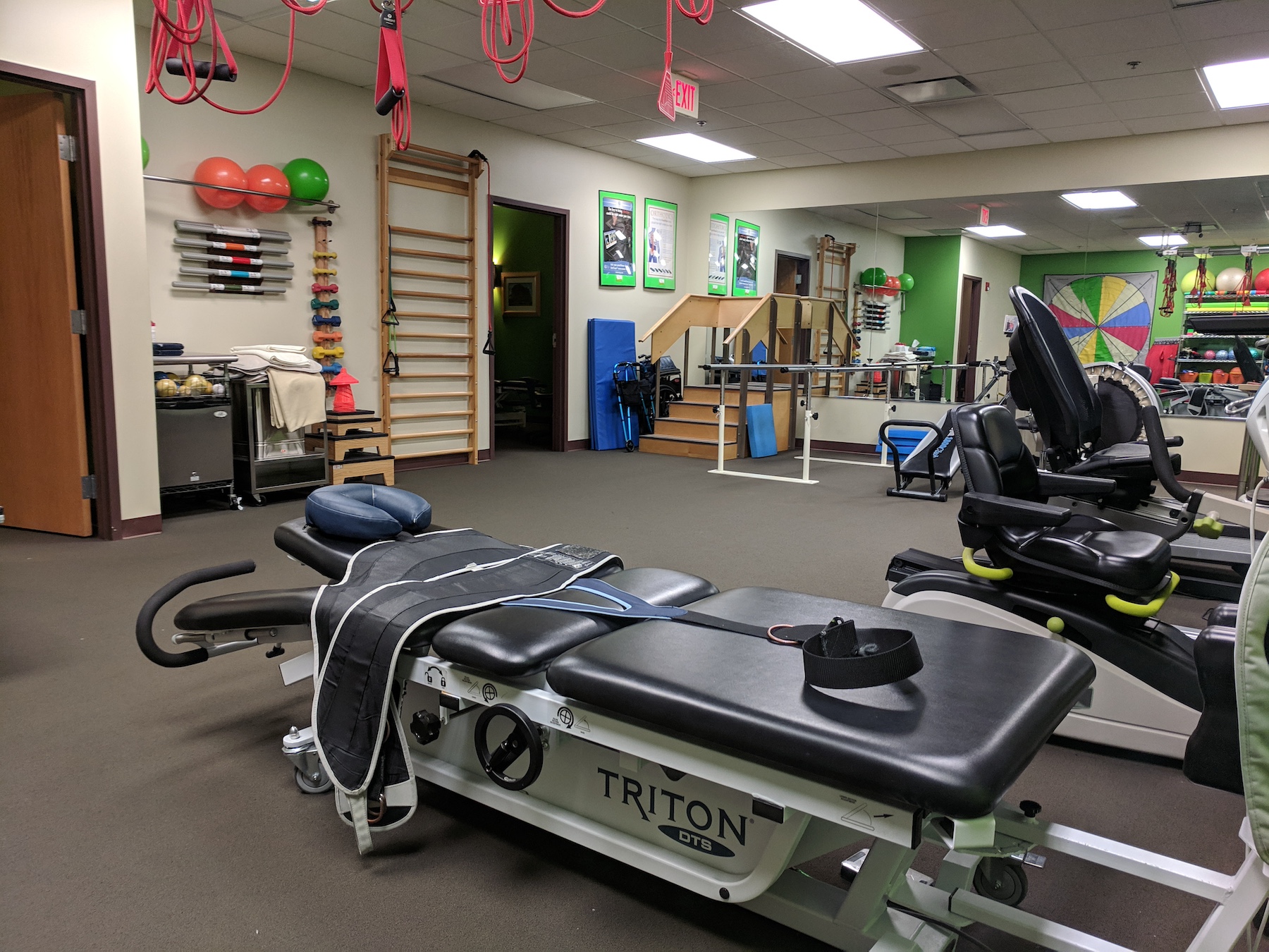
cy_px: 476
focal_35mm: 26
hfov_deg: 67.3
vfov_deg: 53.1
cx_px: 634
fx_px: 953
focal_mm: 4.67
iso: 201
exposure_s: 1/60
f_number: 2
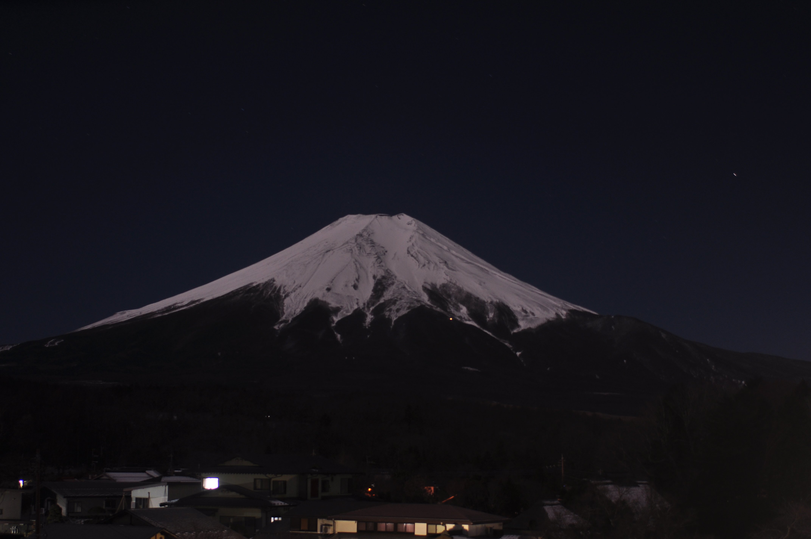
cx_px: 406
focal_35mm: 54
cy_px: 270
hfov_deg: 36.9
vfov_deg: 25.0
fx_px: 1215
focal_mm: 36
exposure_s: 30
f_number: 3.8
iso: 200
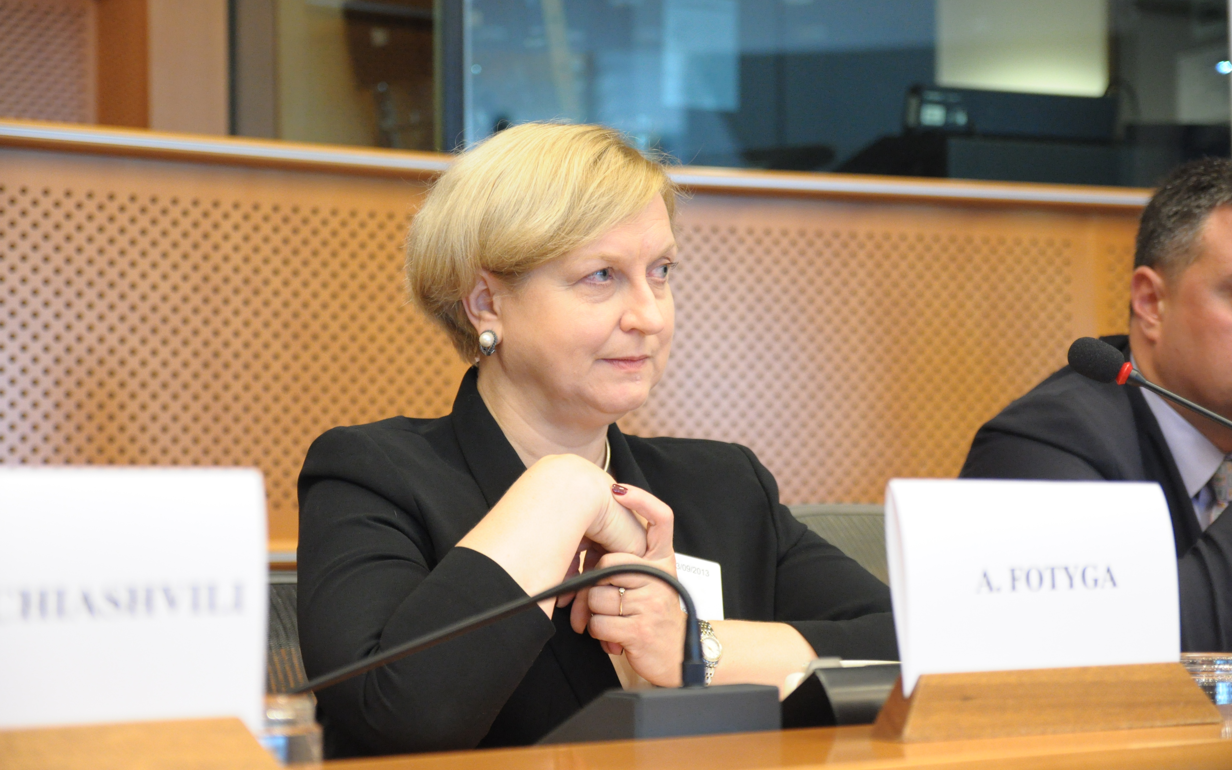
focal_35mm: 77
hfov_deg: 26.8
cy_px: 385
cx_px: 617
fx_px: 2585
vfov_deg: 16.9
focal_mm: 50
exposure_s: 1/100
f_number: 3.2
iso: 1600
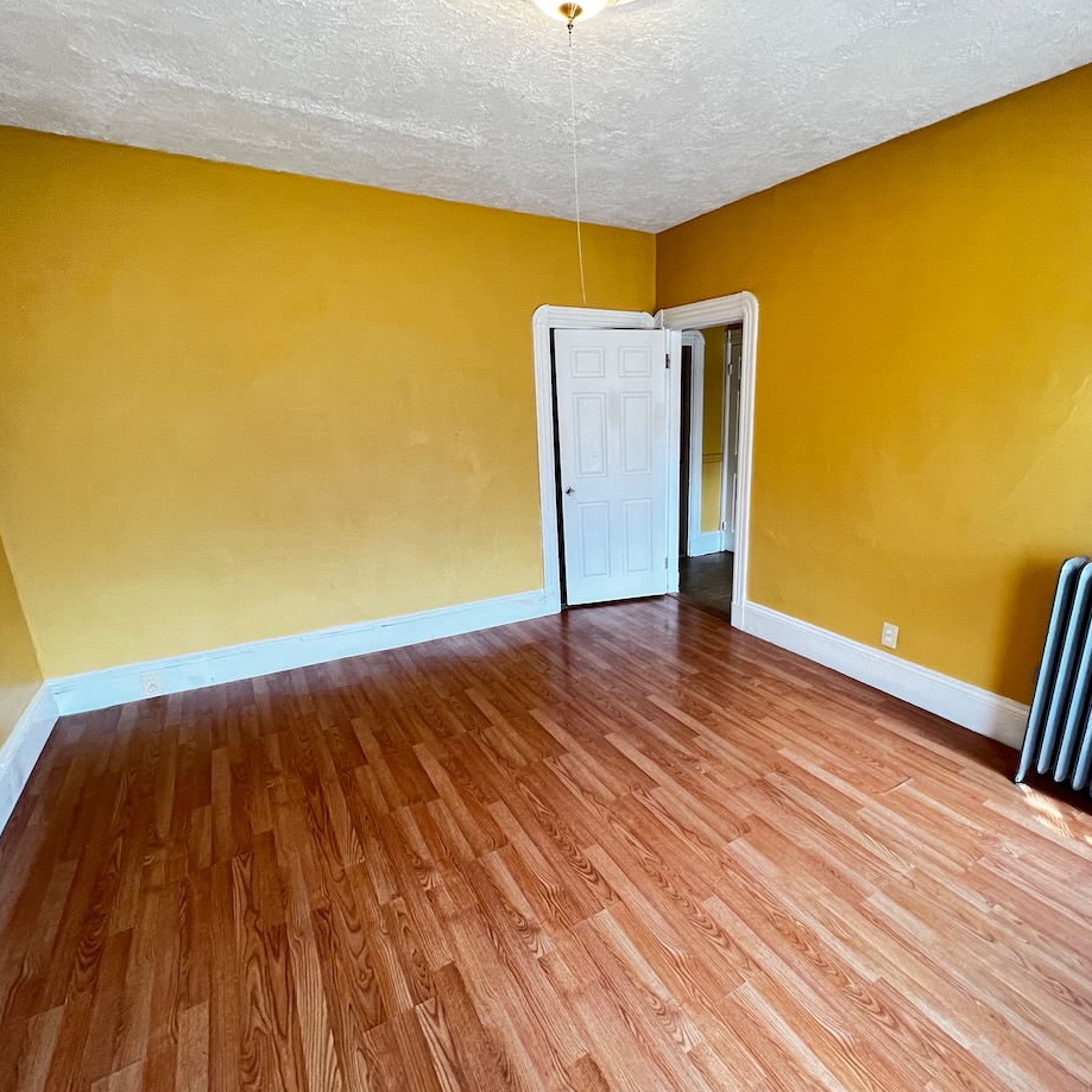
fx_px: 571
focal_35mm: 16
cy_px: 568
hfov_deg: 86.9
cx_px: 625
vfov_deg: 87.4
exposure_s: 1/84
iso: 250
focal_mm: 1.57
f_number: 1.8
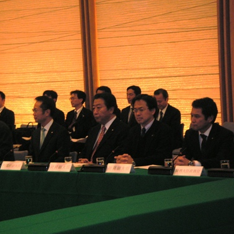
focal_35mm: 136
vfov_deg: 12.8
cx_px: 80
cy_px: 118
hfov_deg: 12.8
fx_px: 1040
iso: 160
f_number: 4
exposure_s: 1/114
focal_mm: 18.9
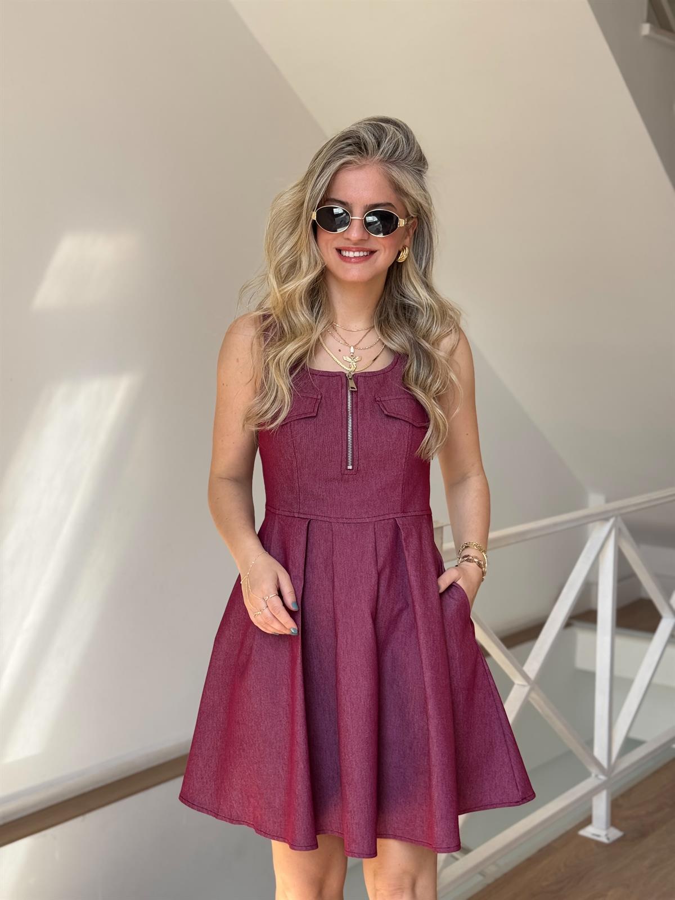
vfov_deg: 39.7
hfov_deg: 30.3
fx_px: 1248
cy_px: 450
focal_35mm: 48
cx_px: 338
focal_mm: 6.76
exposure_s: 1/336
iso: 64
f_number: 1.78
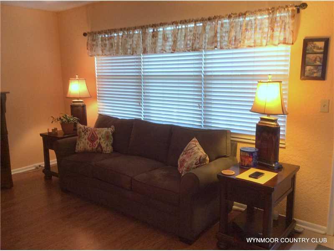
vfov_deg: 44.2
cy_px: 126
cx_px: 167
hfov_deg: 56.8
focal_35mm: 32
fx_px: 309
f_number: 2.4
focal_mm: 3.3
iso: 64
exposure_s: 1/24
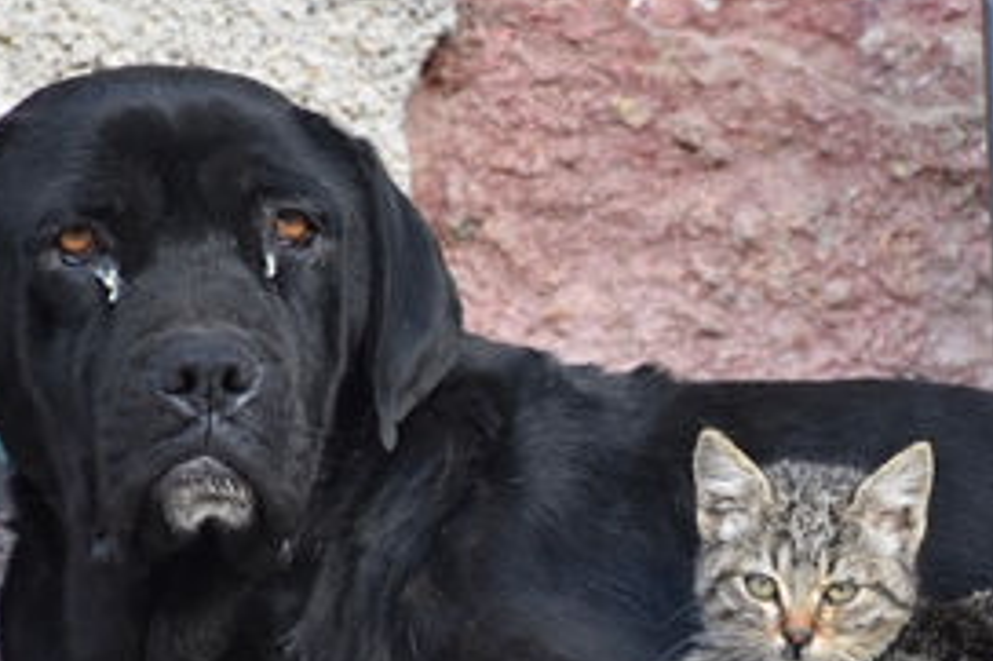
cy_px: 533
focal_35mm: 464
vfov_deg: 3.0
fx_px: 12790
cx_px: 748
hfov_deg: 4.4
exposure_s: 1/250
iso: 1000
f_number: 5.6
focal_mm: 140
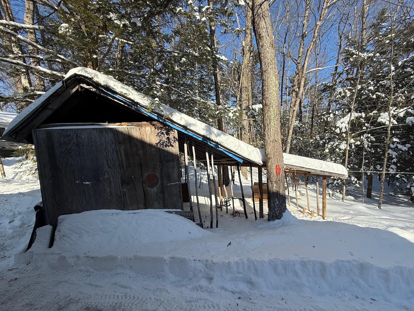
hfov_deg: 98.2
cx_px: 207
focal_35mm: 15
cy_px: 166
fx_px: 179
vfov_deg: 81.7
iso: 64
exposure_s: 1/1534
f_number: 2.2
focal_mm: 2.22
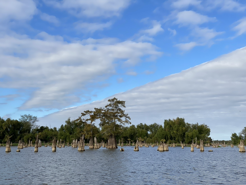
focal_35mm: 52
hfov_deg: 36.8
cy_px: 92
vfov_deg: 28.0
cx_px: 123
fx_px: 370
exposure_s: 1/1845
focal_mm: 6
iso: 20
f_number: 2
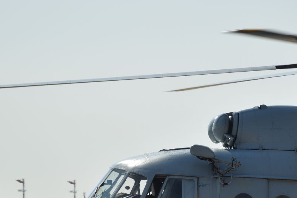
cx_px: 233
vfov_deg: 4.3
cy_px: 165
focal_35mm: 323
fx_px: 2665
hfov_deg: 6.4
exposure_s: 1/640
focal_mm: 105
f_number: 6.3
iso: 100
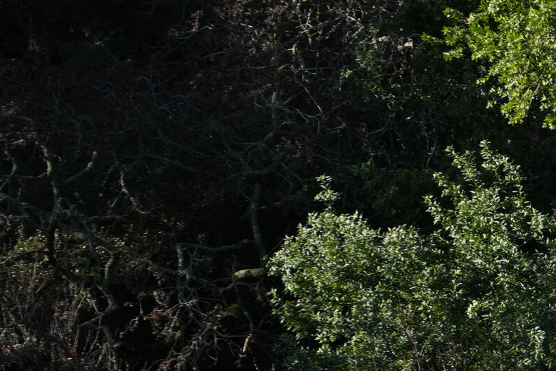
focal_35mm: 153
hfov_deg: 11.0
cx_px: 1393
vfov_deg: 8.7
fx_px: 2362
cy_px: 631
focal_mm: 28
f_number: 4
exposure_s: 1/1000
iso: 320
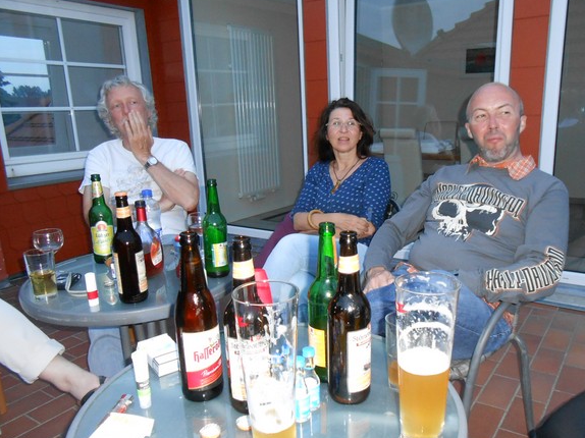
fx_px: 490
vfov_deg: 48.1
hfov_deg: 61.5
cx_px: 324
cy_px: 237
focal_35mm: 29
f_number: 3.5
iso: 400
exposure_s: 1/25
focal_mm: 4.6
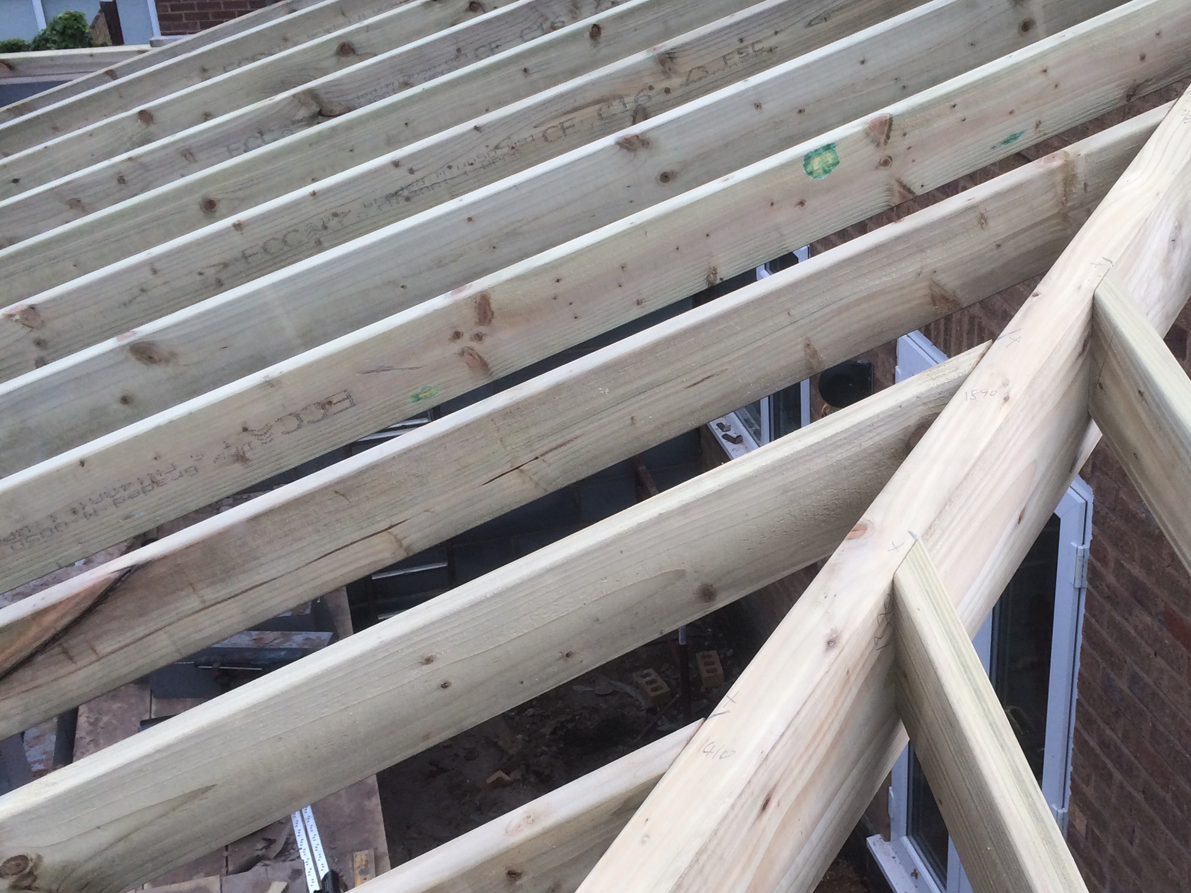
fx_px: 1583
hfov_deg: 40.2
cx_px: 872
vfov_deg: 31.5
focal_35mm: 46
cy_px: 481
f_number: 2.2
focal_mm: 4.12
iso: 32
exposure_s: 1/805
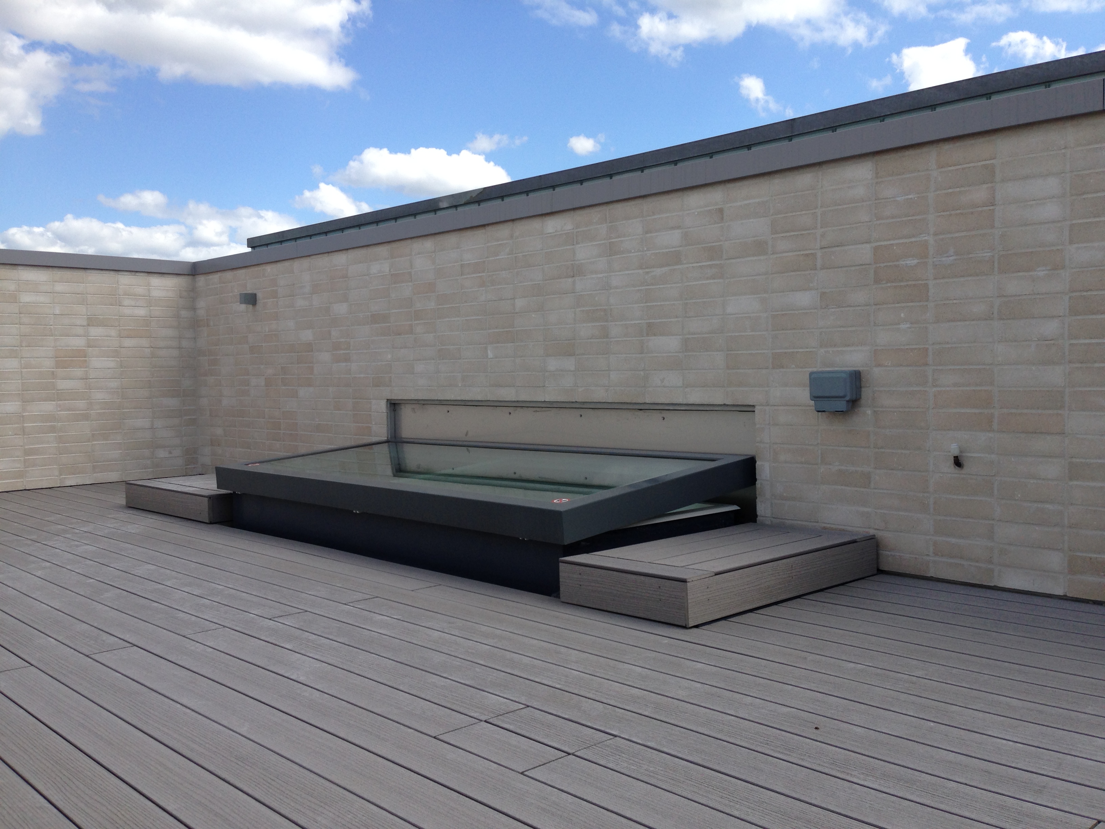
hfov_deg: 55.4
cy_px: 414
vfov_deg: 42.9
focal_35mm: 33
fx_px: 1053
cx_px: 552
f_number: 2.4
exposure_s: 1/1323
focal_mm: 4.12
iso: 50
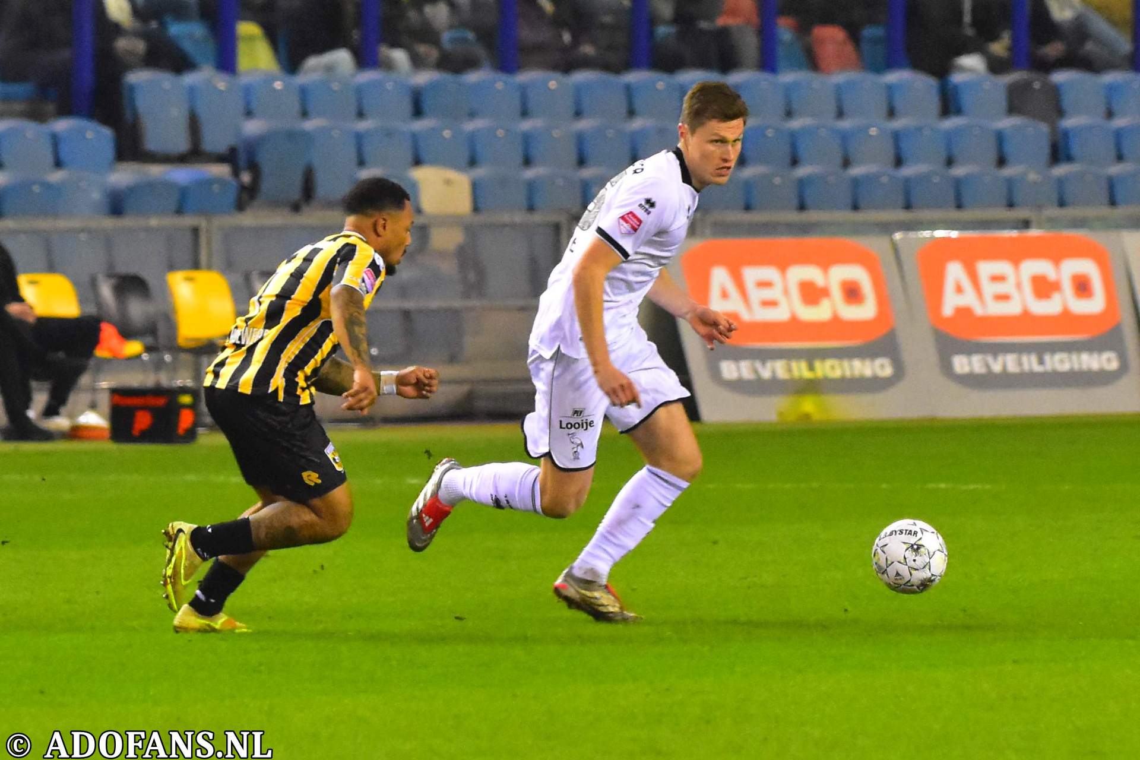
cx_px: 570
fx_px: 7124
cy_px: 380
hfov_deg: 9.1
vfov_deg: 6.1
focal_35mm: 225
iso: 4500
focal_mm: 150
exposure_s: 1/1000
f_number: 2.8
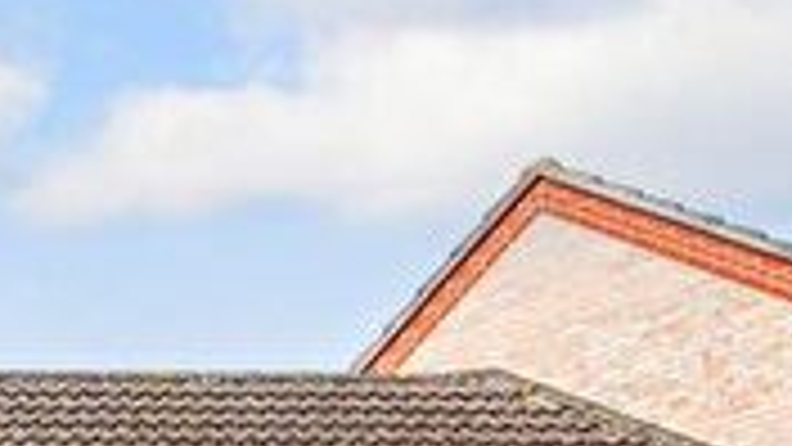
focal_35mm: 75
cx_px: -626
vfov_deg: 14.2
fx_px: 1575
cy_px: 809
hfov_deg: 20.3
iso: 400
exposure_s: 1/800
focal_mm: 12
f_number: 8
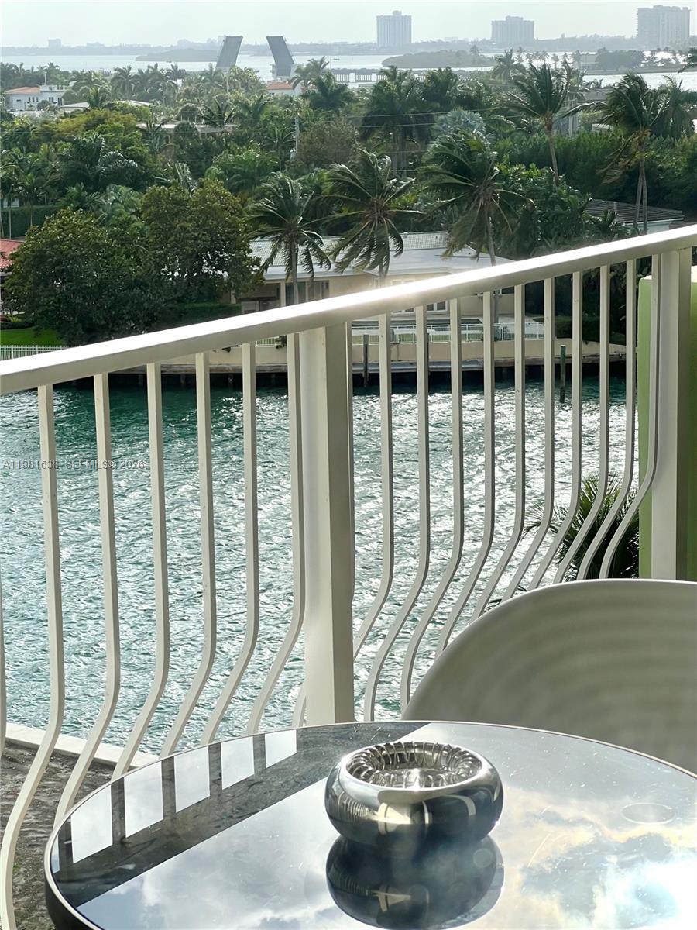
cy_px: 465
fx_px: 2067
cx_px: 348
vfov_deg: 25.3
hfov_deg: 19.1
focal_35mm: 77
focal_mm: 9
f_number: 2.8
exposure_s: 1/525
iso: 32
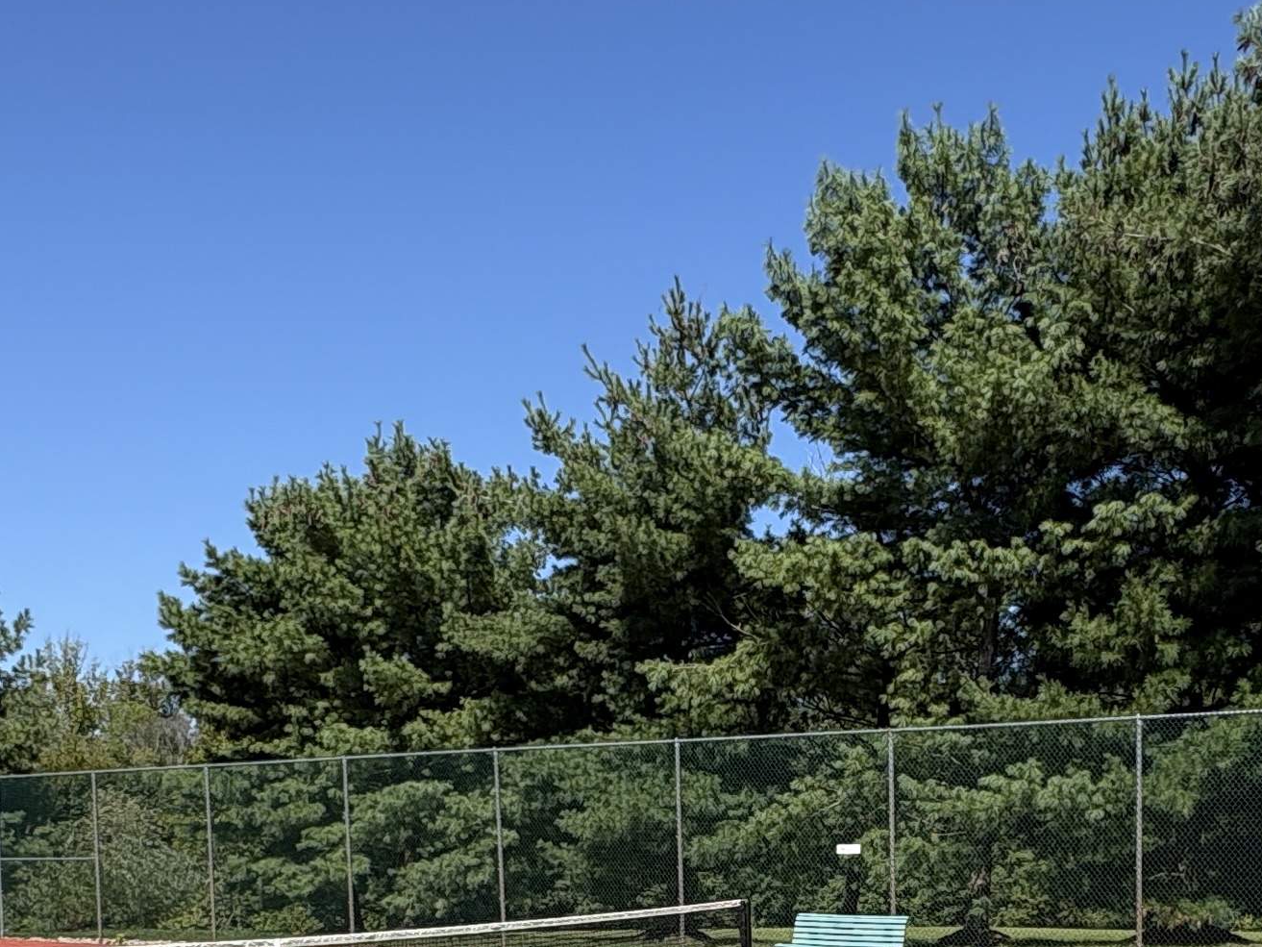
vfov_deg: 30.9
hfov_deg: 43.6
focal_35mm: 43
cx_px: 768
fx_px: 1568
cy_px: 967
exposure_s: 1/1449
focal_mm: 2.22
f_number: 2.2
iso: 50
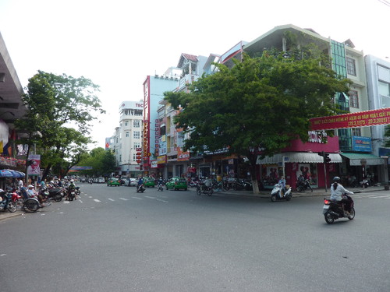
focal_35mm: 25
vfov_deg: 54.9
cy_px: 146
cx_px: 195
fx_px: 282
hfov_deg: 69.4
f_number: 3.3
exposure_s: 1/250
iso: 125
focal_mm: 4.1
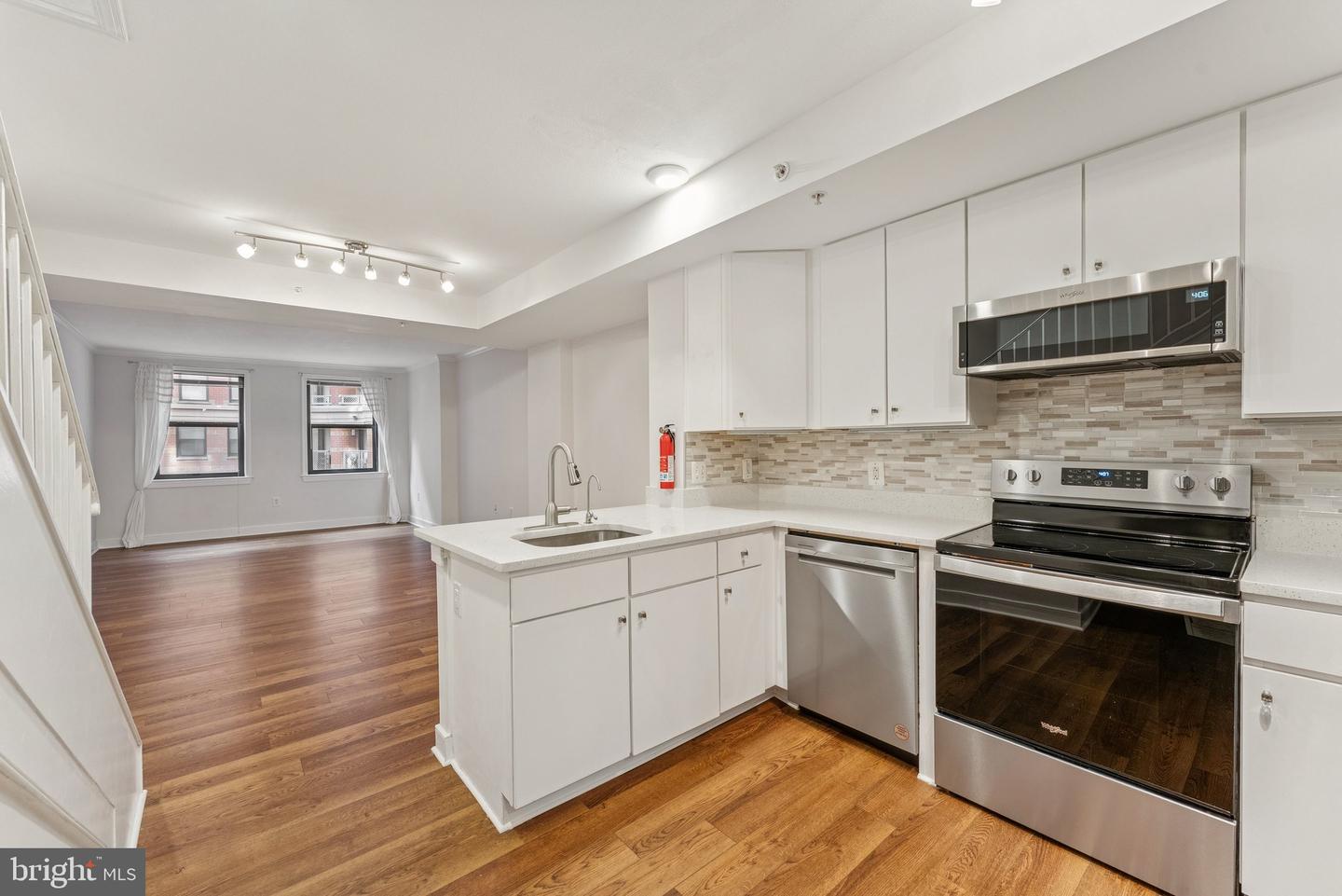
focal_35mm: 14
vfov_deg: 81.2
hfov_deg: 104.2
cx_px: 671
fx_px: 522
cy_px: 448
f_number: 10
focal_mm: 14
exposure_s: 1/2.5
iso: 250
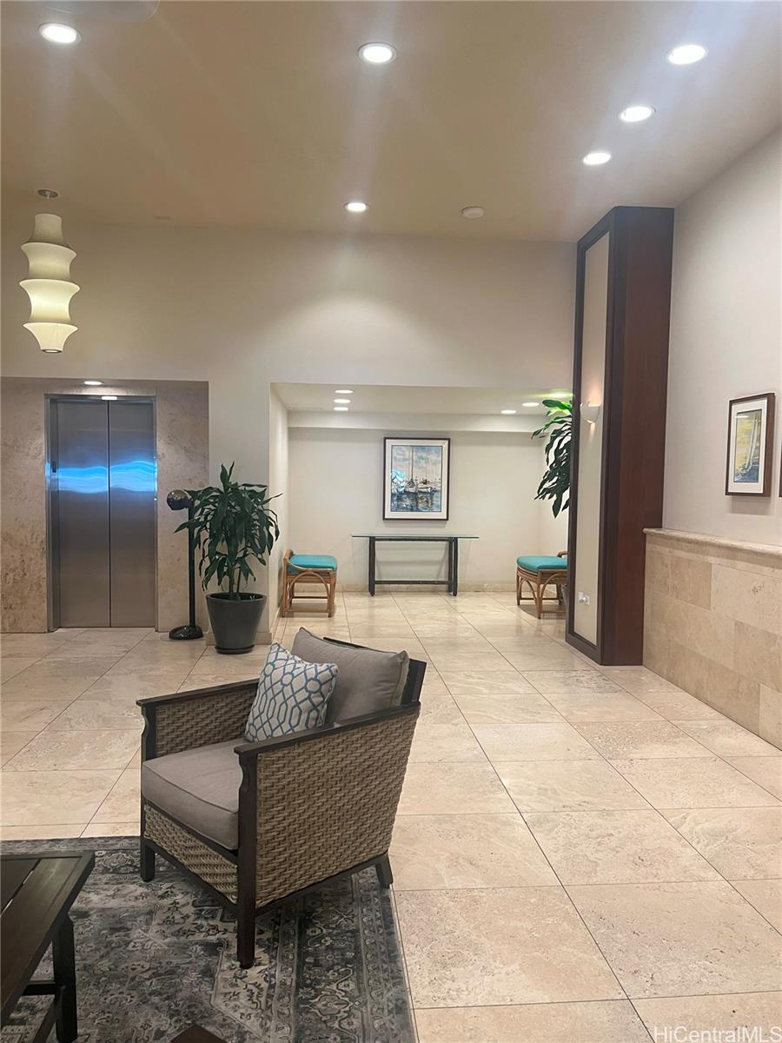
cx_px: 391
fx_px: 783
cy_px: 522
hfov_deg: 53.1
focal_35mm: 26
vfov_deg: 67.3
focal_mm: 5.7
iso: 100
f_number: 1.5
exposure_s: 1/60
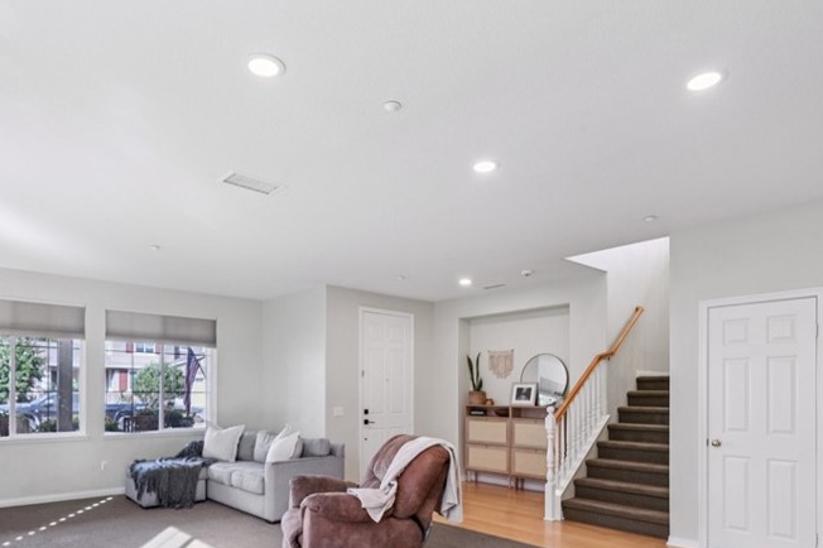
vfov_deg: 55.4
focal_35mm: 22
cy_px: 385
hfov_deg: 78.5
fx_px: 503
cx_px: 388
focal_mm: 14
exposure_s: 1/25
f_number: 8
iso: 400
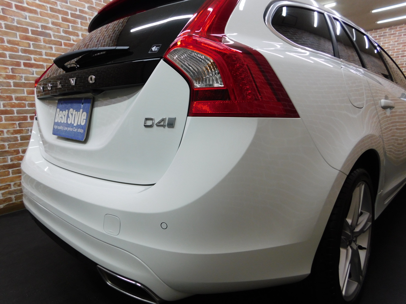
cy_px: 152
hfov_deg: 73.9
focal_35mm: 23
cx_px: 203
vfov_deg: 58.9
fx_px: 270
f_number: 3
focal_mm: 4
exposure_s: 1/30
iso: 160
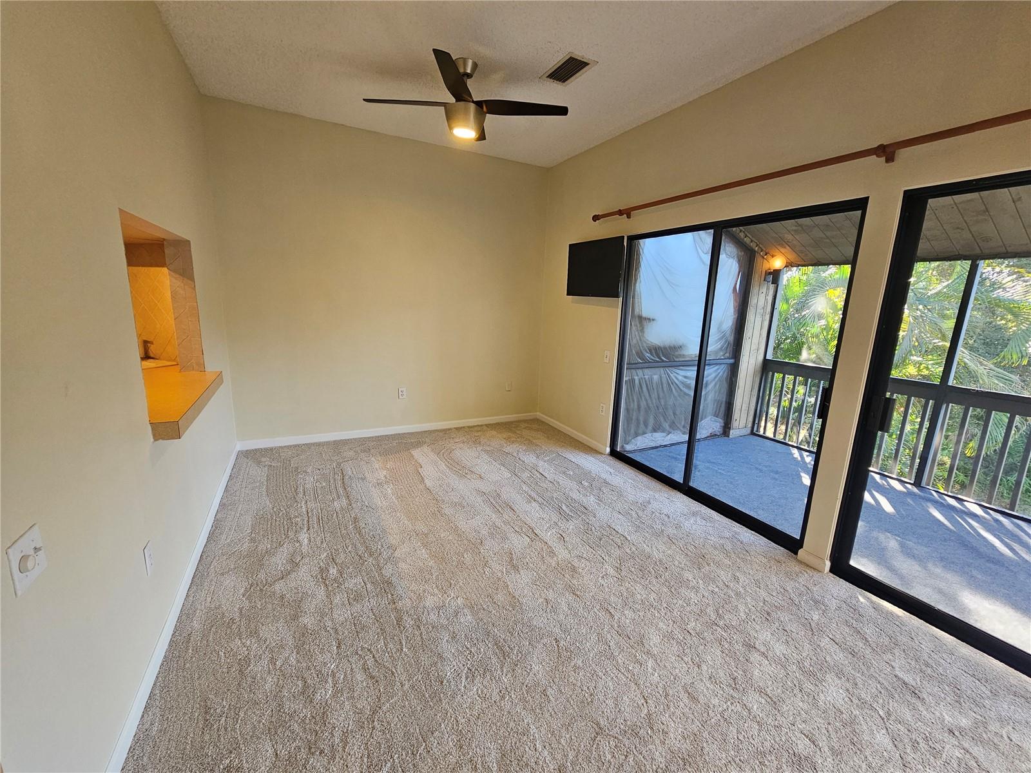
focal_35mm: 13
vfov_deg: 89.9
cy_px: 386
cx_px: 516
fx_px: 387
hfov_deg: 106.2
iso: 125
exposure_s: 1/60
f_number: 2.2
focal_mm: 2.2
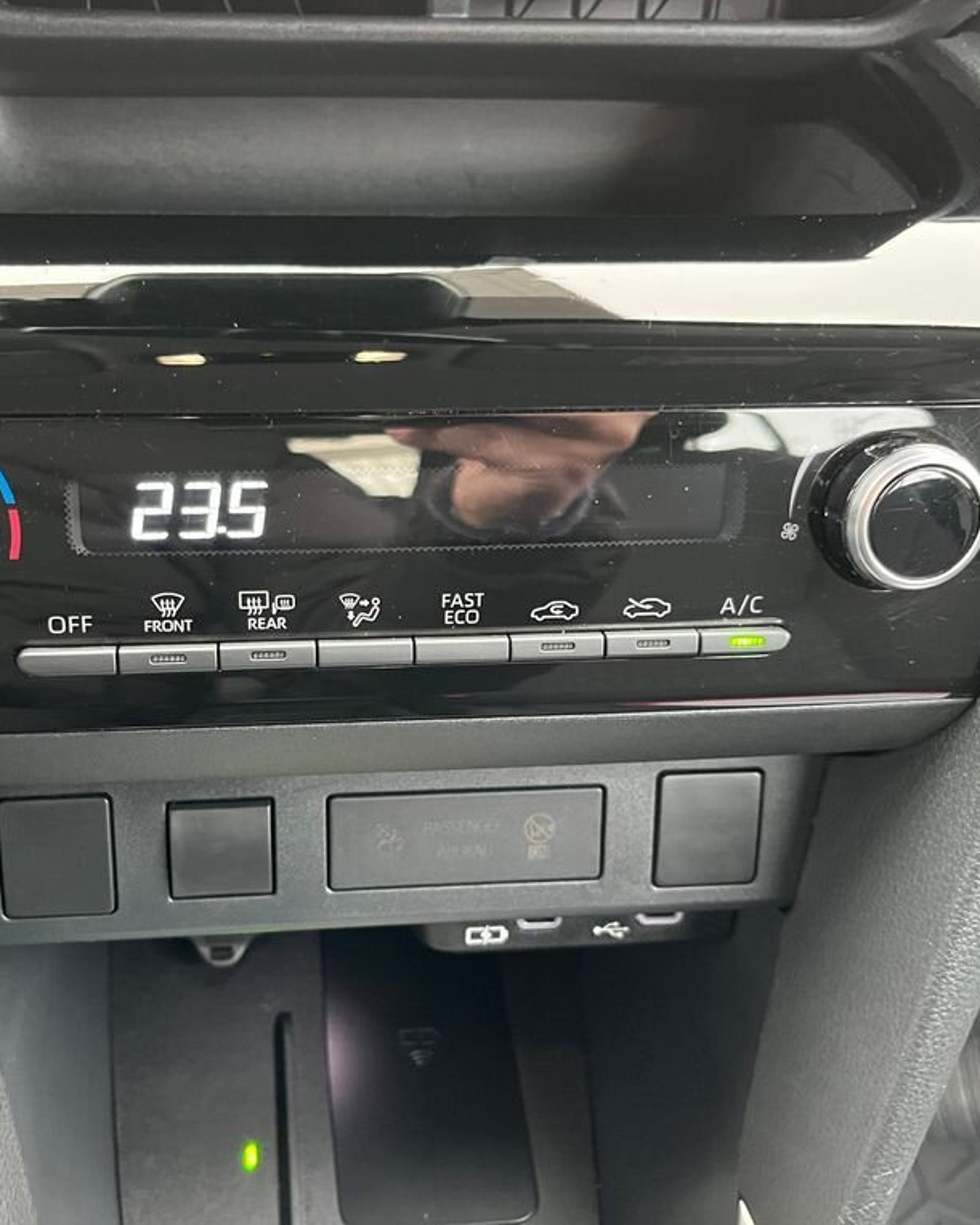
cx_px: 358
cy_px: 611
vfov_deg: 52.8
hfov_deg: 43.0
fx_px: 1233
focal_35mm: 34
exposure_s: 1/44
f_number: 1.6
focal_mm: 5.1
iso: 500
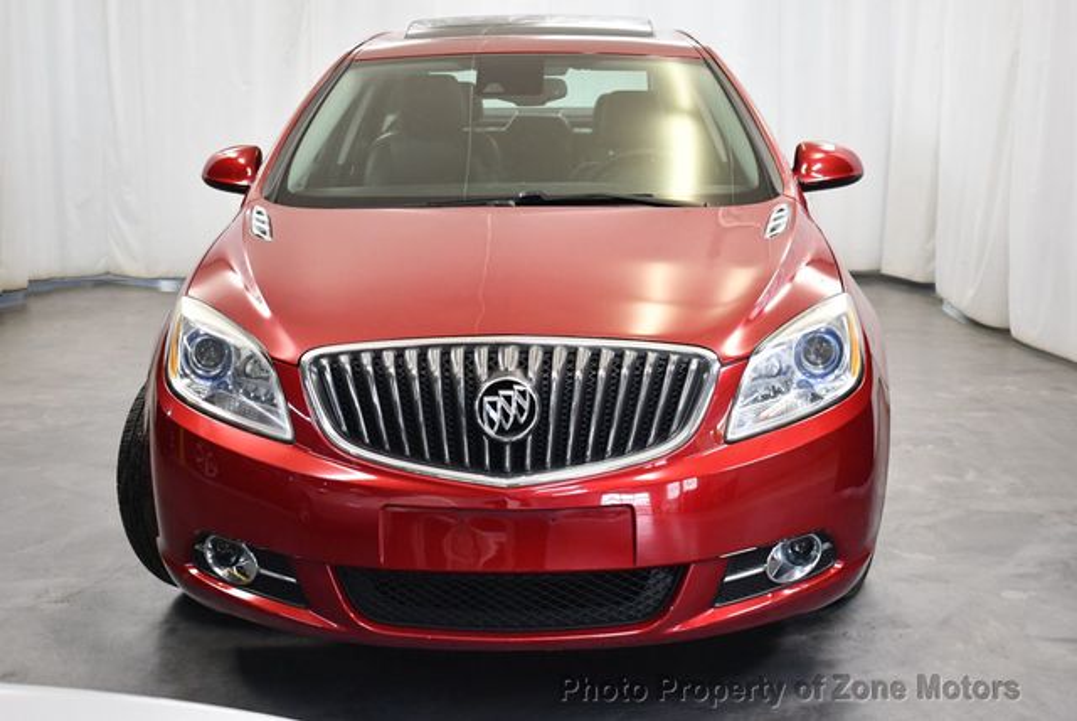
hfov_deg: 38.2
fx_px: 1557
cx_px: 538
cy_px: 360
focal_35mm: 52
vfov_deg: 26.0
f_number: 4
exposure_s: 1/125
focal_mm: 26
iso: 1400
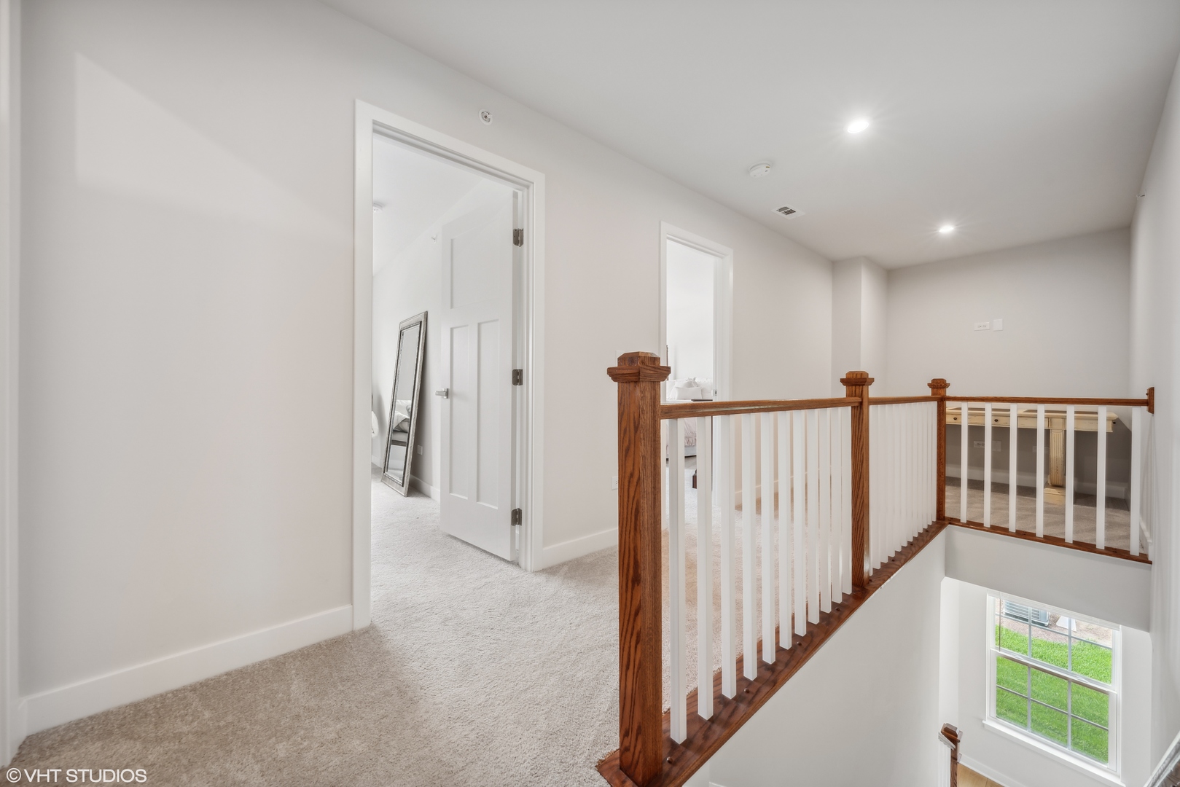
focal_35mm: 12
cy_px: 394
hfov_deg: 112.6
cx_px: 590
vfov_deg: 90.0
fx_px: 393
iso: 200
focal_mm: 12
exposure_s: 1/5
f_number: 8
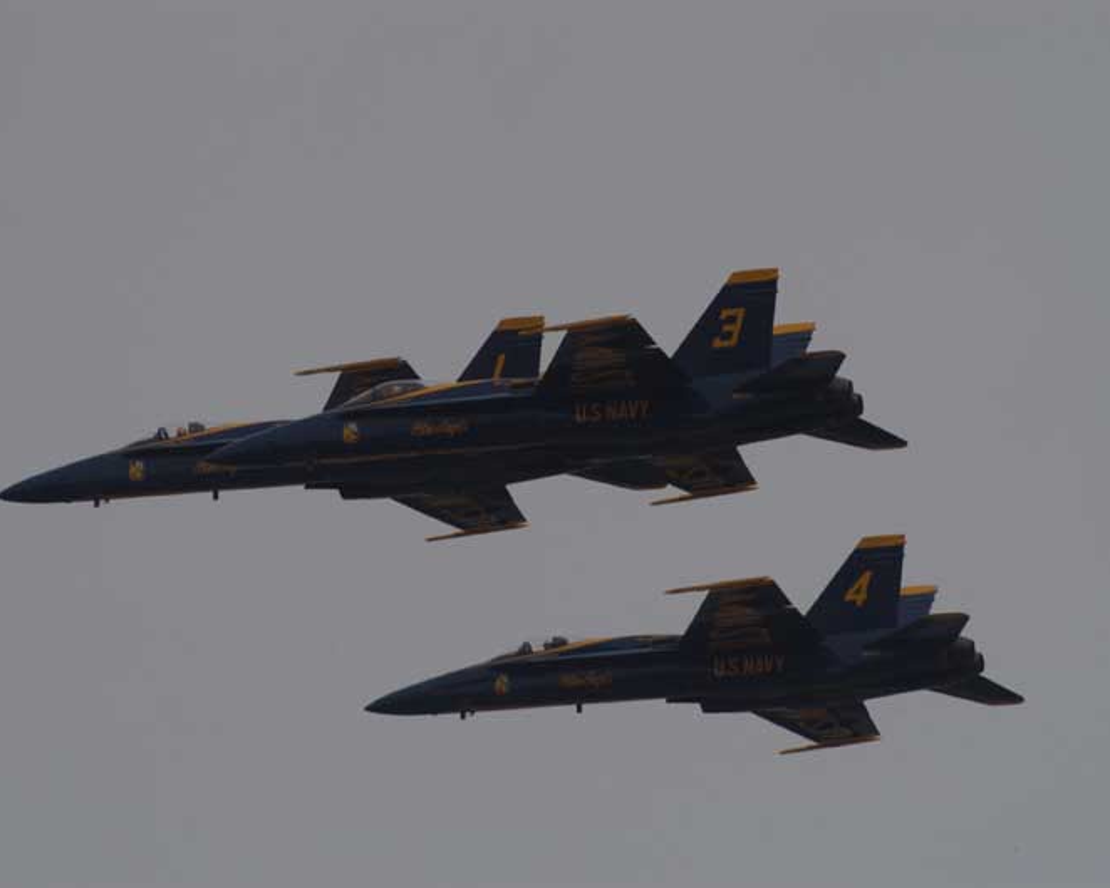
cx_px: 585
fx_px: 10614
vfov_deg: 4.8
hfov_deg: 6.0
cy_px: 444
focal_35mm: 323
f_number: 9
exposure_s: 1/1250
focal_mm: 190
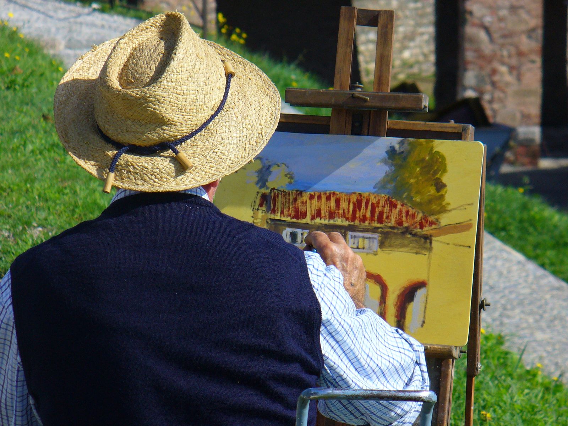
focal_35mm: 222
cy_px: 213
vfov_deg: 6.7
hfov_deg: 8.9
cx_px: 284
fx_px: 3643
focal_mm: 36.6
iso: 100
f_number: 4.5
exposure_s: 1/640
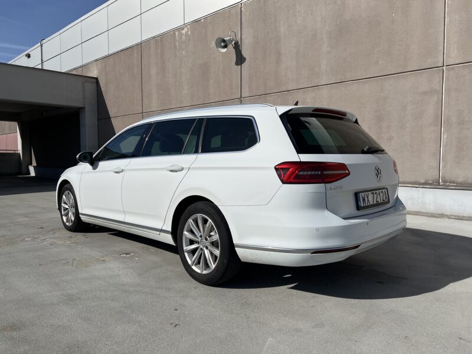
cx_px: 236
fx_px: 355
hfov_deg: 67.3
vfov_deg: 53.1
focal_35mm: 26
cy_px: 177
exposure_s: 1/11364
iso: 50
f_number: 1.5
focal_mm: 5.7
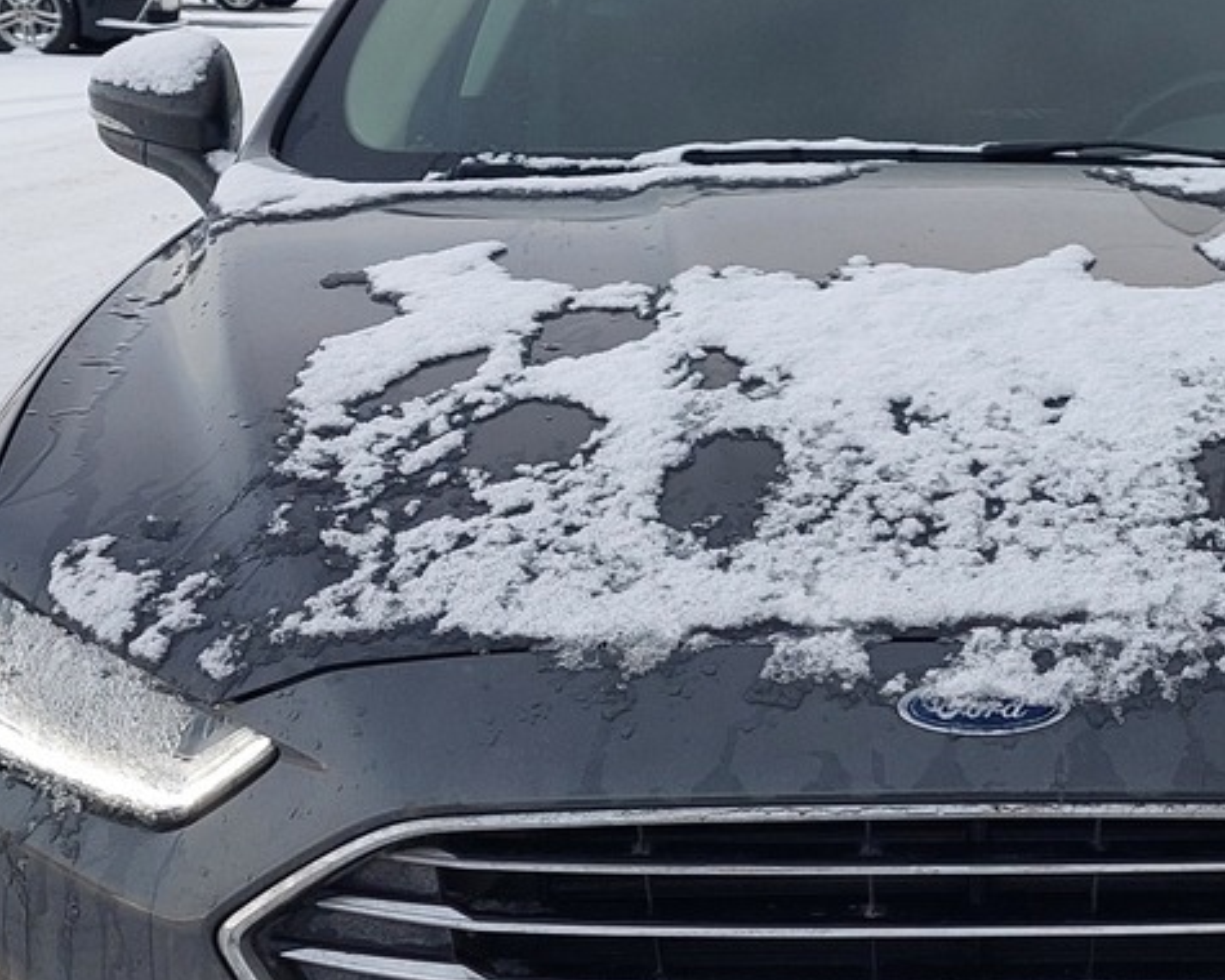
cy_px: 547
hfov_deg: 25.1
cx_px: 1044
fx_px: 2683
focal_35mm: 74
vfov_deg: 20.7
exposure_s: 1/399
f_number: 1.8
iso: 40
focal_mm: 5.23
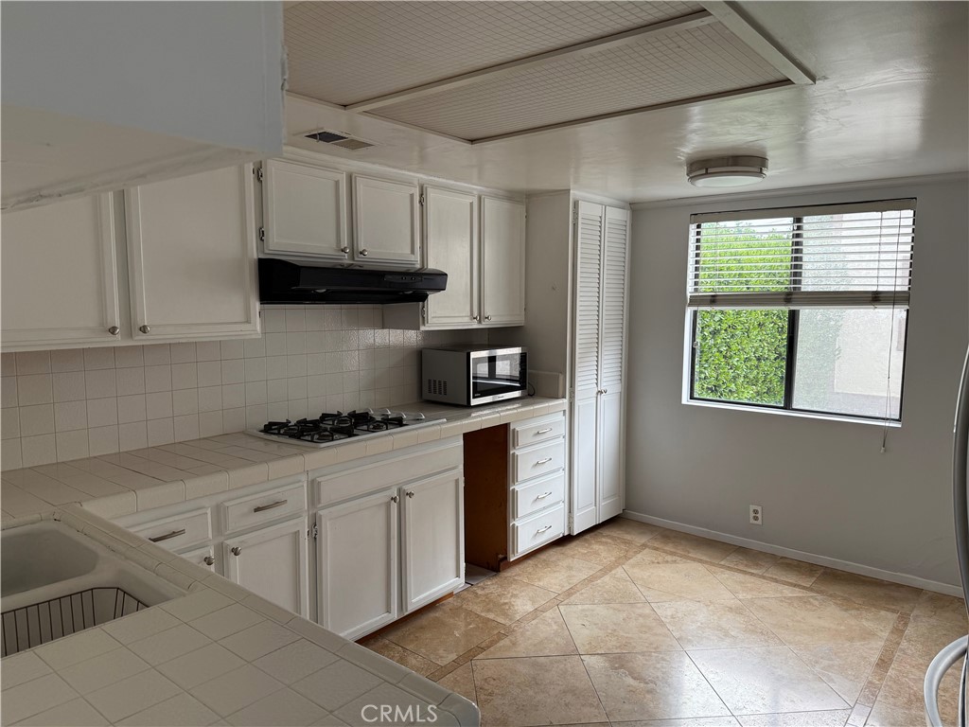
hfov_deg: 71.6
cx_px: 484
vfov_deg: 56.8
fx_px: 672
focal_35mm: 24
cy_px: 364
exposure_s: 1/166
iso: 100
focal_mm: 6.76
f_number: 1.78
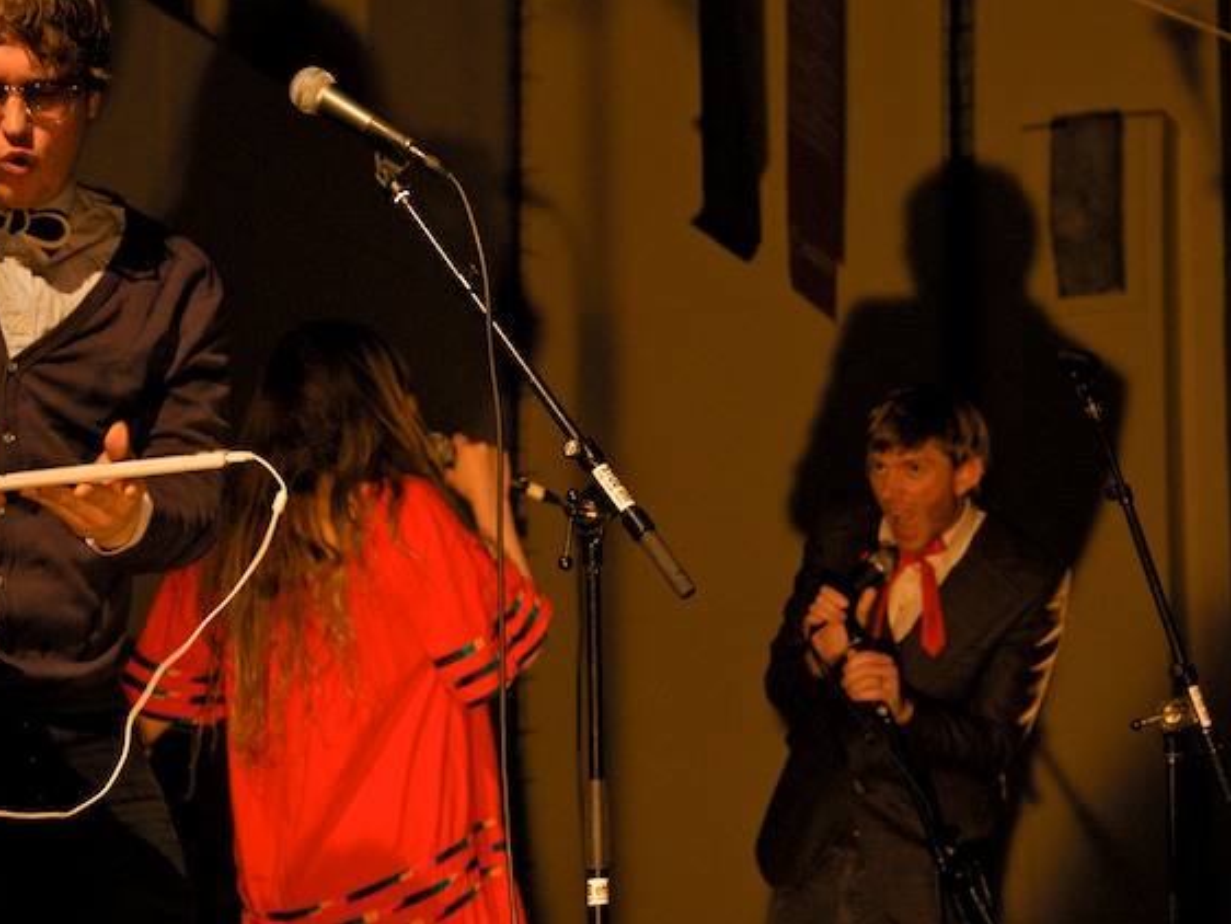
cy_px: 462
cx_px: 567
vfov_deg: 13.9
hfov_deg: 18.4
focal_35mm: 107
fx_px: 3791
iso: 800
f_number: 6.3
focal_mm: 65
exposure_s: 1/60
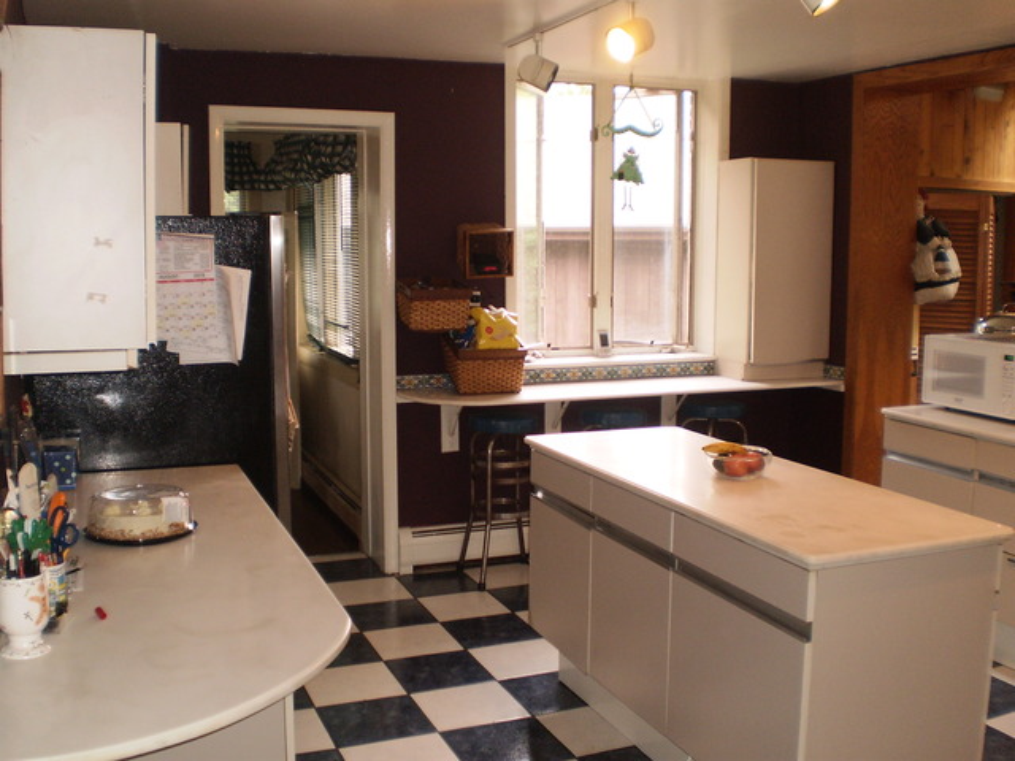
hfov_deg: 51.4
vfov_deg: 39.7
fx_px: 1056
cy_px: 380
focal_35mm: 36
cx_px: 508
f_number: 3.1
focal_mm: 6.3
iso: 125
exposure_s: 1/30
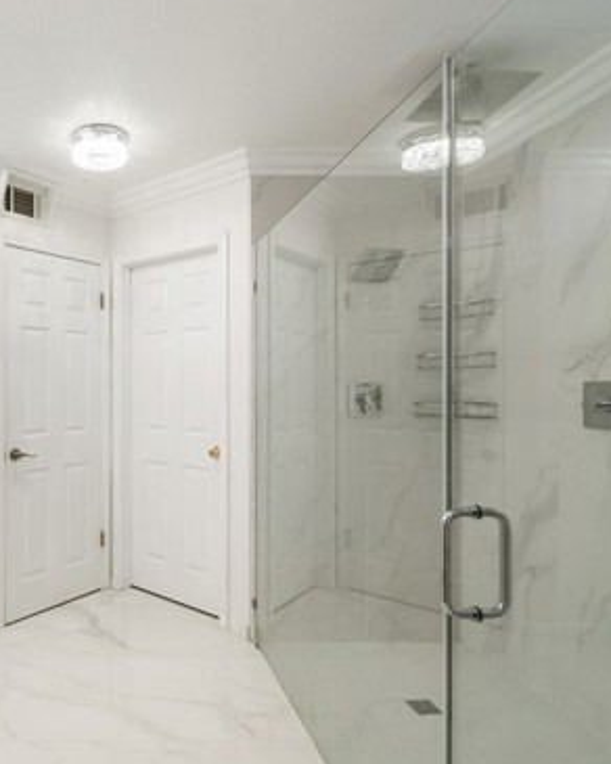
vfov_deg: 72.6
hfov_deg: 56.2
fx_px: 520
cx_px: 117
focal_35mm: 23
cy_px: 379
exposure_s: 1/30
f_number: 6.3
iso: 320
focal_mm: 14
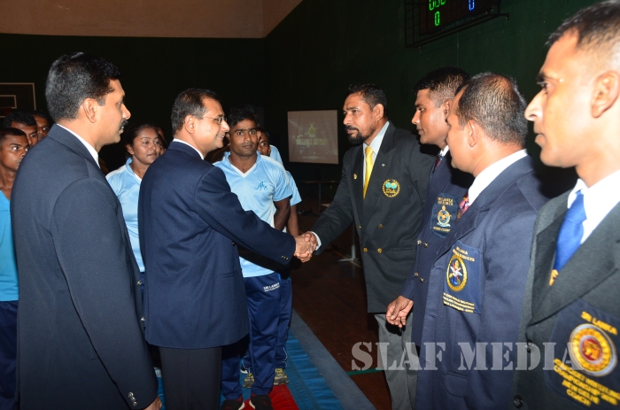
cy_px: 205
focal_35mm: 33
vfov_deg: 39.8
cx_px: 310
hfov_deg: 57.3
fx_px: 567
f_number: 5
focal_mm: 22
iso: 500
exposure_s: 1/80
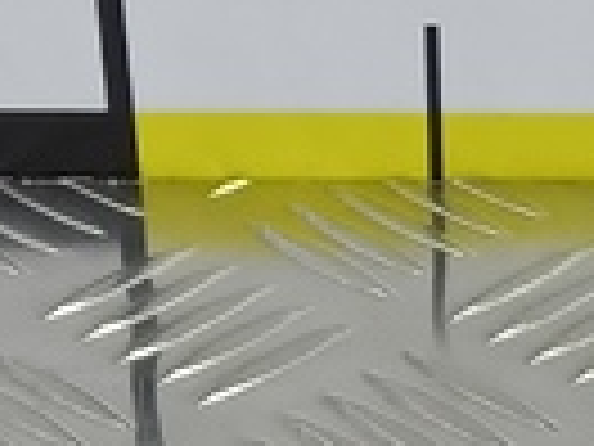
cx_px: 734
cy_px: 1338
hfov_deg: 10.9
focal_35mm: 178
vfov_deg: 7.4
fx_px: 3054
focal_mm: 4.11
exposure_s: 1/50
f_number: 1.6
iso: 97
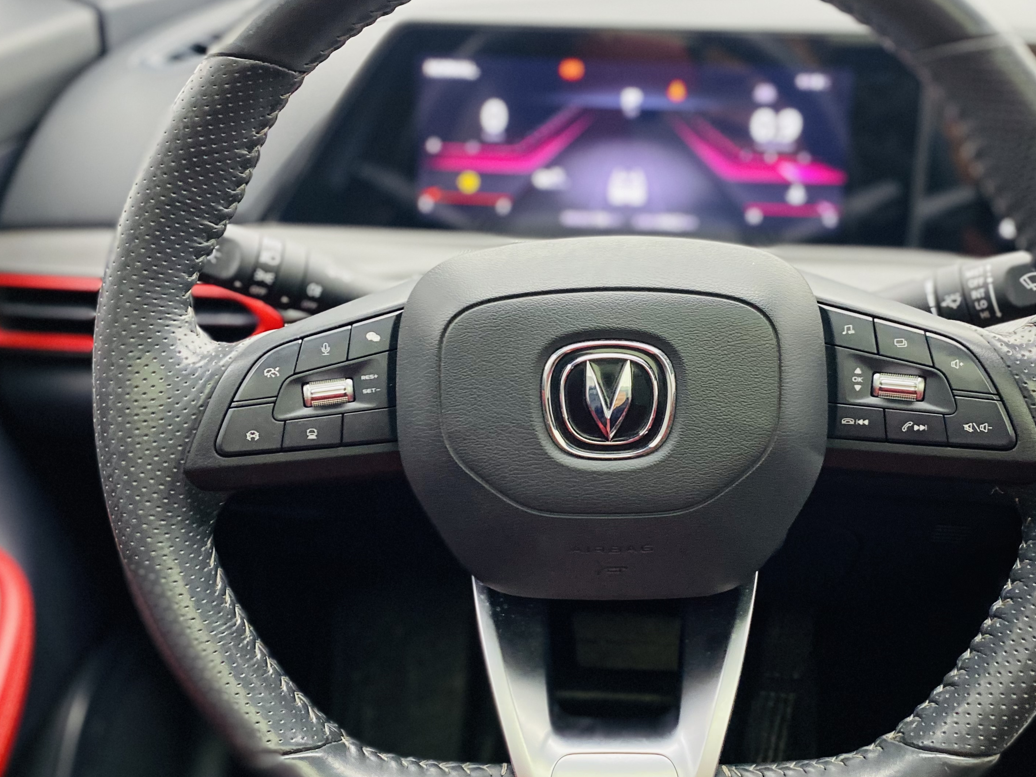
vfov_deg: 38.7
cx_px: 589
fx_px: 1107
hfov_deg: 50.0
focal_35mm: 37
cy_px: 369
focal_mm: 4.25
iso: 320
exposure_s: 1/40
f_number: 1.8
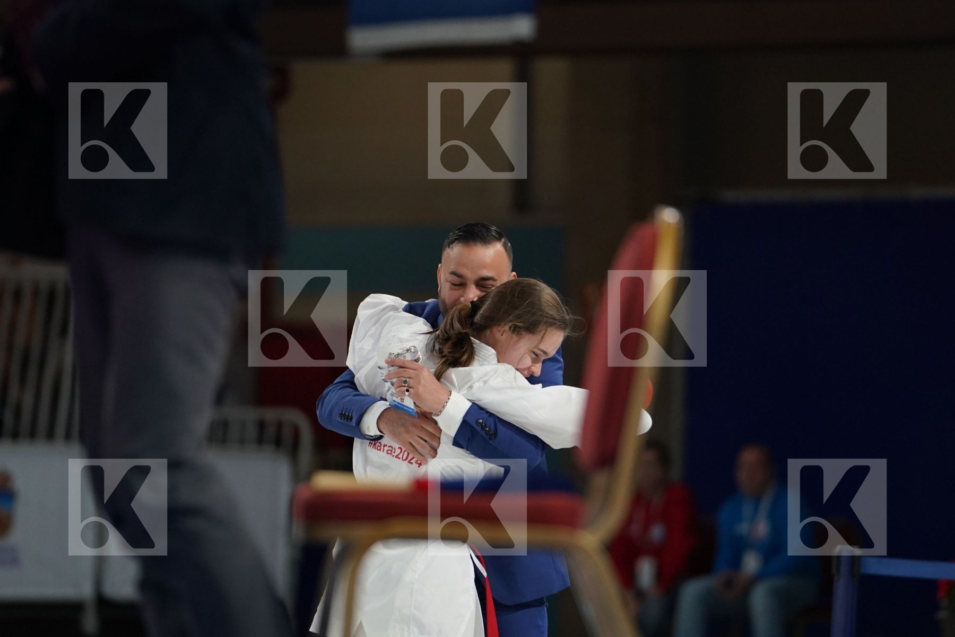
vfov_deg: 4.6
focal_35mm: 300
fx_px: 7958
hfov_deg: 6.9
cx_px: 478
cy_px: 318
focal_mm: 200
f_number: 2.8
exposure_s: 1/1000
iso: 1600
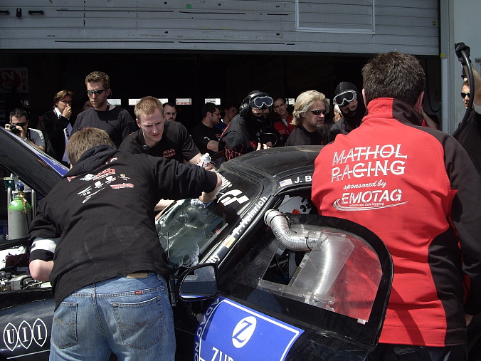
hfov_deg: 42.1
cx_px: 249
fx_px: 625
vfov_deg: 32.2
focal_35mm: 45
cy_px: 173
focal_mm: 7.9
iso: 100
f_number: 5.6
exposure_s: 1/500
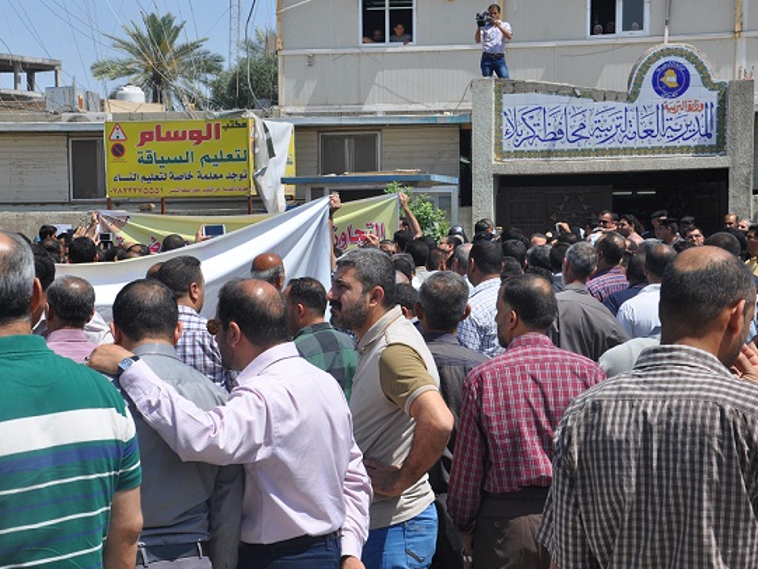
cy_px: 287
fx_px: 1730
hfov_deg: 24.7
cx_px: 363
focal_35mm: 79
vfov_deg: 18.7
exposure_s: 1/400
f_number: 10
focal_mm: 48
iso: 200
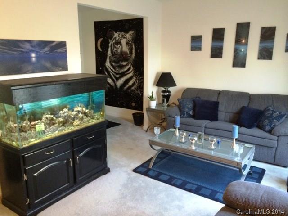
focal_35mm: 30
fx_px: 250
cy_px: 108
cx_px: 144
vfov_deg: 46.8
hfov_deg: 60.0
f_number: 2.2
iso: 320
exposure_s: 1/17
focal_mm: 4.12
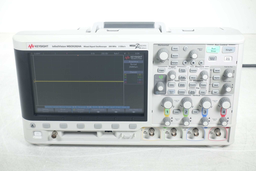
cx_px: 128
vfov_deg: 20.6
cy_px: 86
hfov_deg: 30.5
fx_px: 469
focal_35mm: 66
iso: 125
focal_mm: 24.28
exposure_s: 1/80
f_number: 4
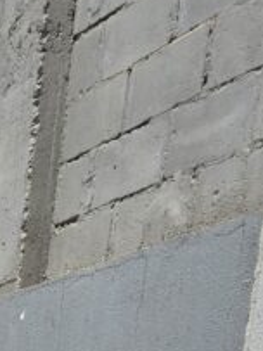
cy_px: 806
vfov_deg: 13.3
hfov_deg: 11.2
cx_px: -306
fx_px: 1176
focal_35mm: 116
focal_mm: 6.3
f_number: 1.7
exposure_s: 1/1347
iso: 12
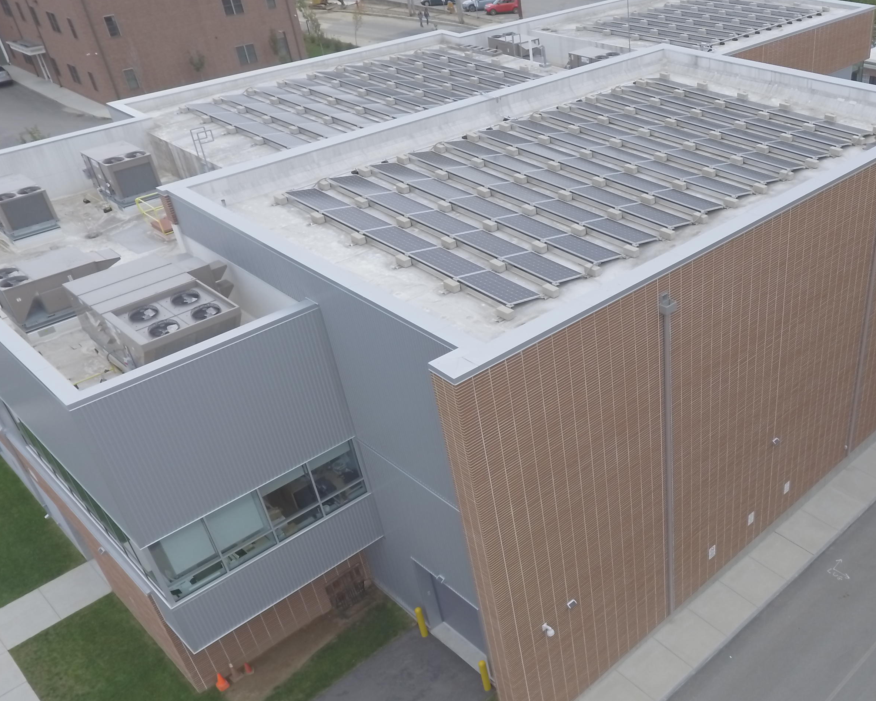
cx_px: 671
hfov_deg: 51.6
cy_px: 408
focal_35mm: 33
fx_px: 856
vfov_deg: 44.4
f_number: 2.8
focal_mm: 3.61
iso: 100
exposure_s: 1/172
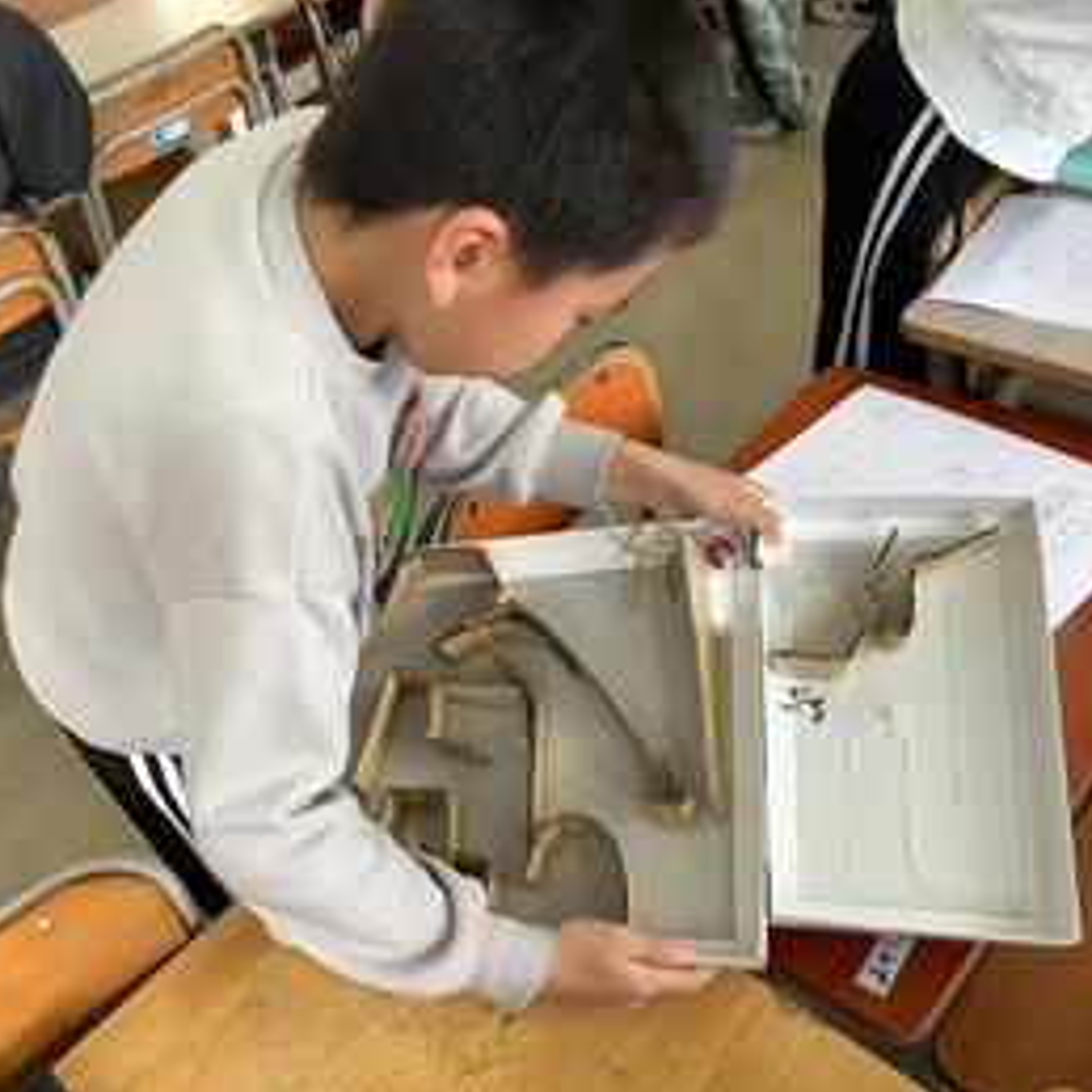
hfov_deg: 44.6
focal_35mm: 37
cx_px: 422
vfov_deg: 44.9
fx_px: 1321
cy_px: 550
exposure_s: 1/100
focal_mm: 3.3
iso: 64
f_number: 2.4
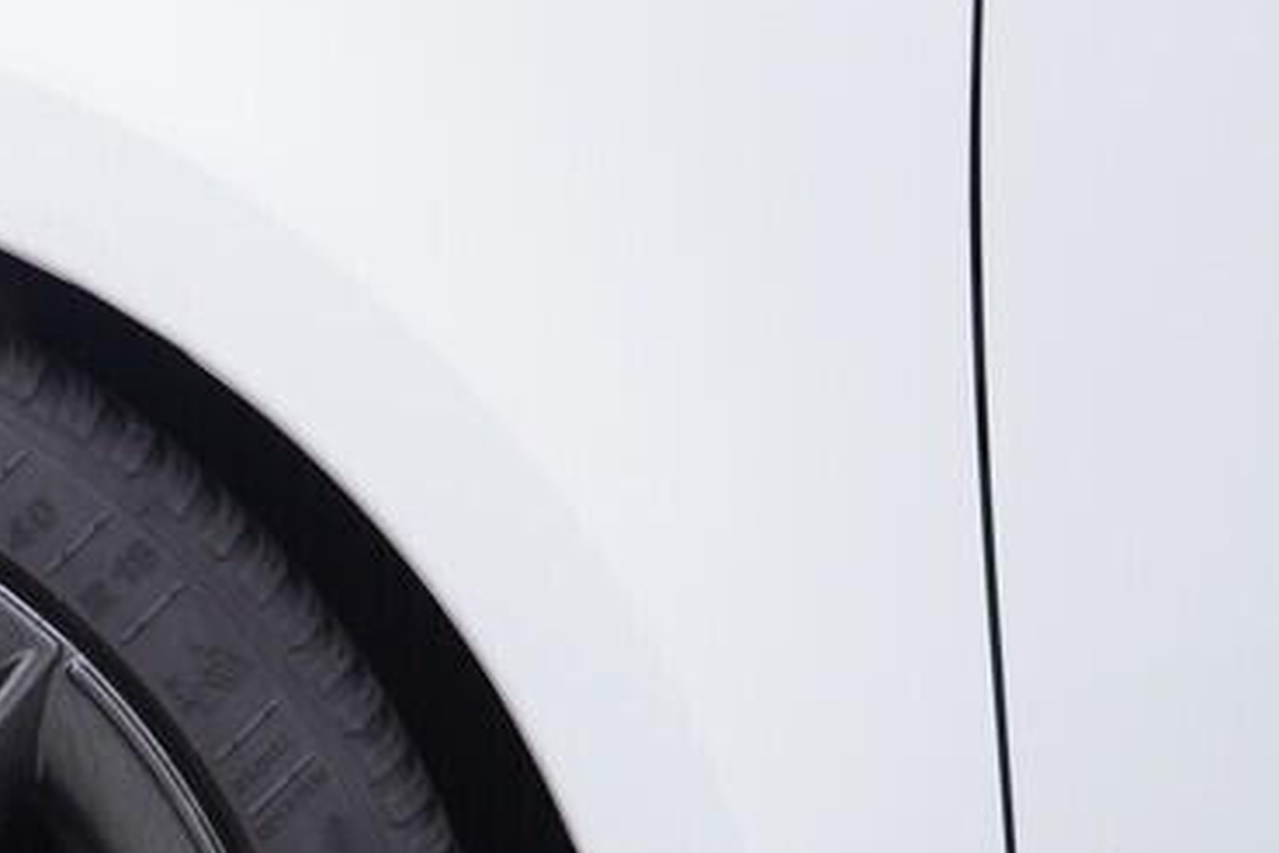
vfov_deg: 13.2
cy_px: 1108
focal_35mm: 100
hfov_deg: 19.0
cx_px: -350
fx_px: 3552
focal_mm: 24
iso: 125
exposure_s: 1/60
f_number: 3.2
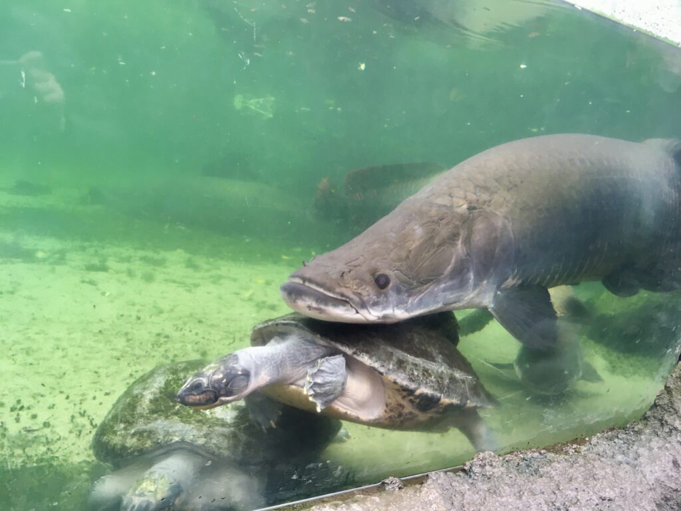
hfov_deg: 61.7
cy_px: 256
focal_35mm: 29
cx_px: 340
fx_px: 571
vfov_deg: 48.2
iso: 64
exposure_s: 1/33
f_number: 2.2
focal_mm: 4.15
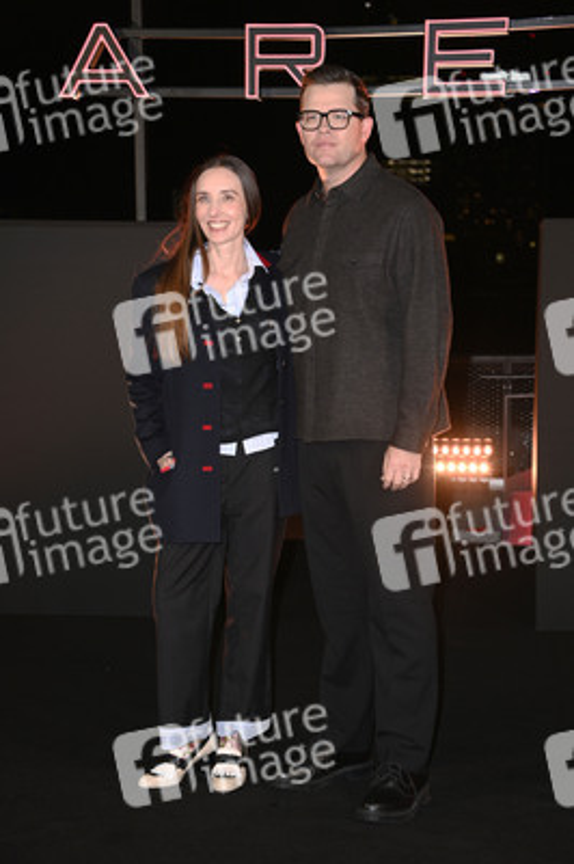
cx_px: 287
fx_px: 1869
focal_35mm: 78
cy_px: 432
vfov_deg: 26.0
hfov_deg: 17.5
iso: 1000
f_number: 5.6
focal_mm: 78
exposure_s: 1/80
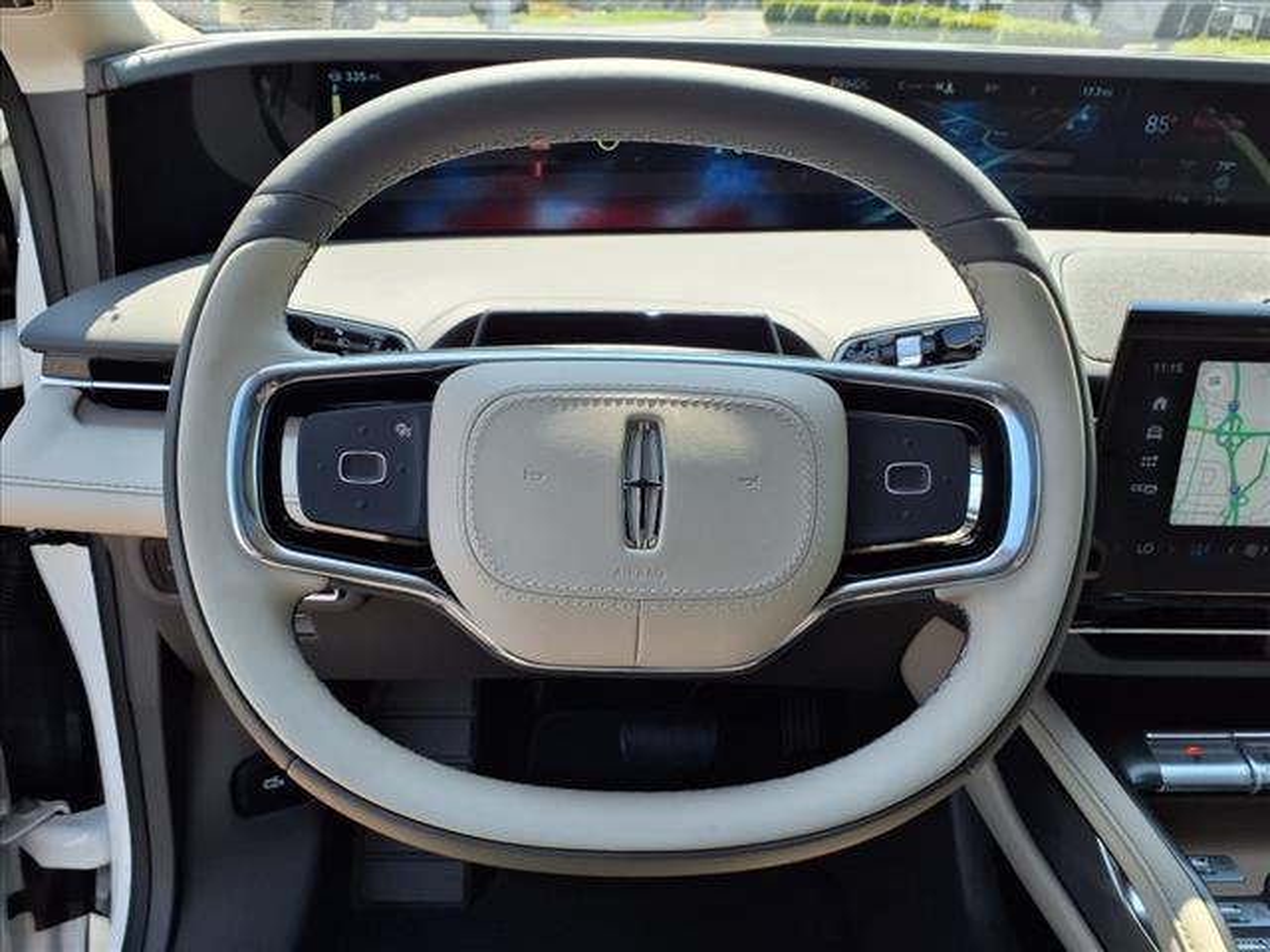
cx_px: 635
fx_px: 991
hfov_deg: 65.3
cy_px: 476
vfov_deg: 51.4
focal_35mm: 27
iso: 40
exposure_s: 1/500
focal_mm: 3.58
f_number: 1.9
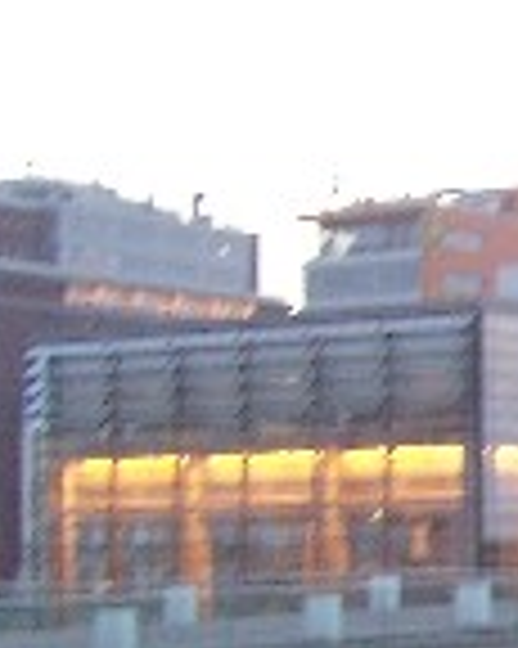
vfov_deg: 14.5
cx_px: 1158
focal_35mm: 130
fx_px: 2494
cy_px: 675
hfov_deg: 10.5
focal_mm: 5.6
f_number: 2.7
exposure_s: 1/15
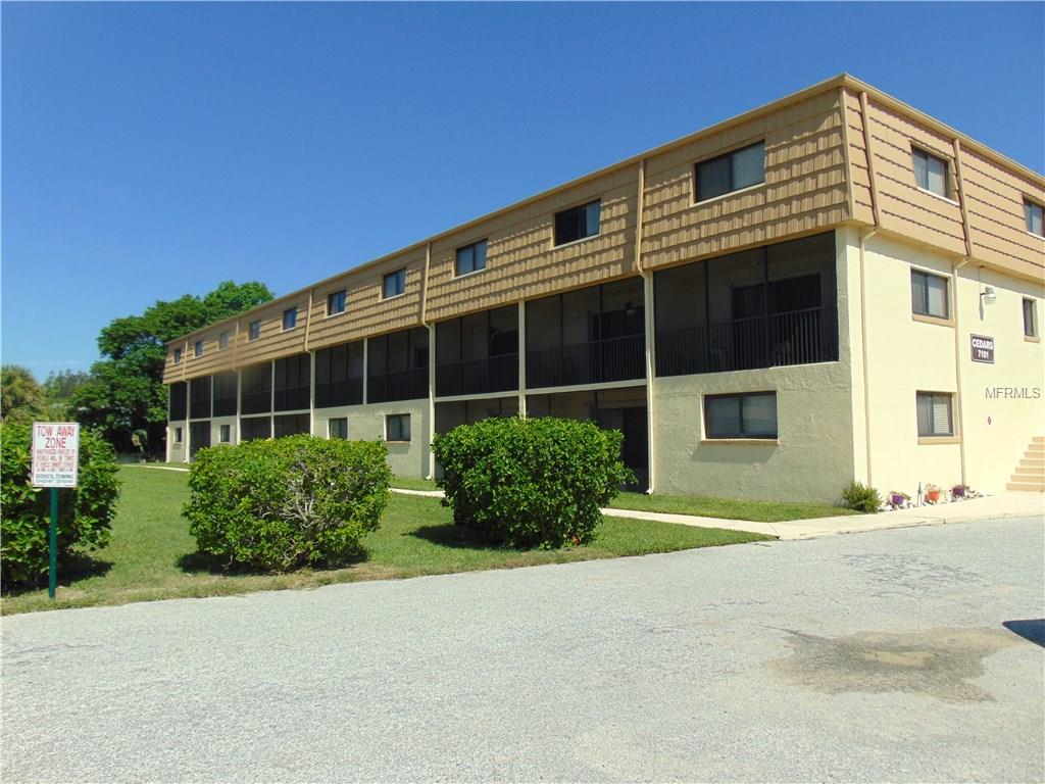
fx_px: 755
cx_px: 522
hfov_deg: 69.4
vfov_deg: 54.9
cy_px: 392
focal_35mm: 25
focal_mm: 4.5
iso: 80
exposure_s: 1/250
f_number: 7.7
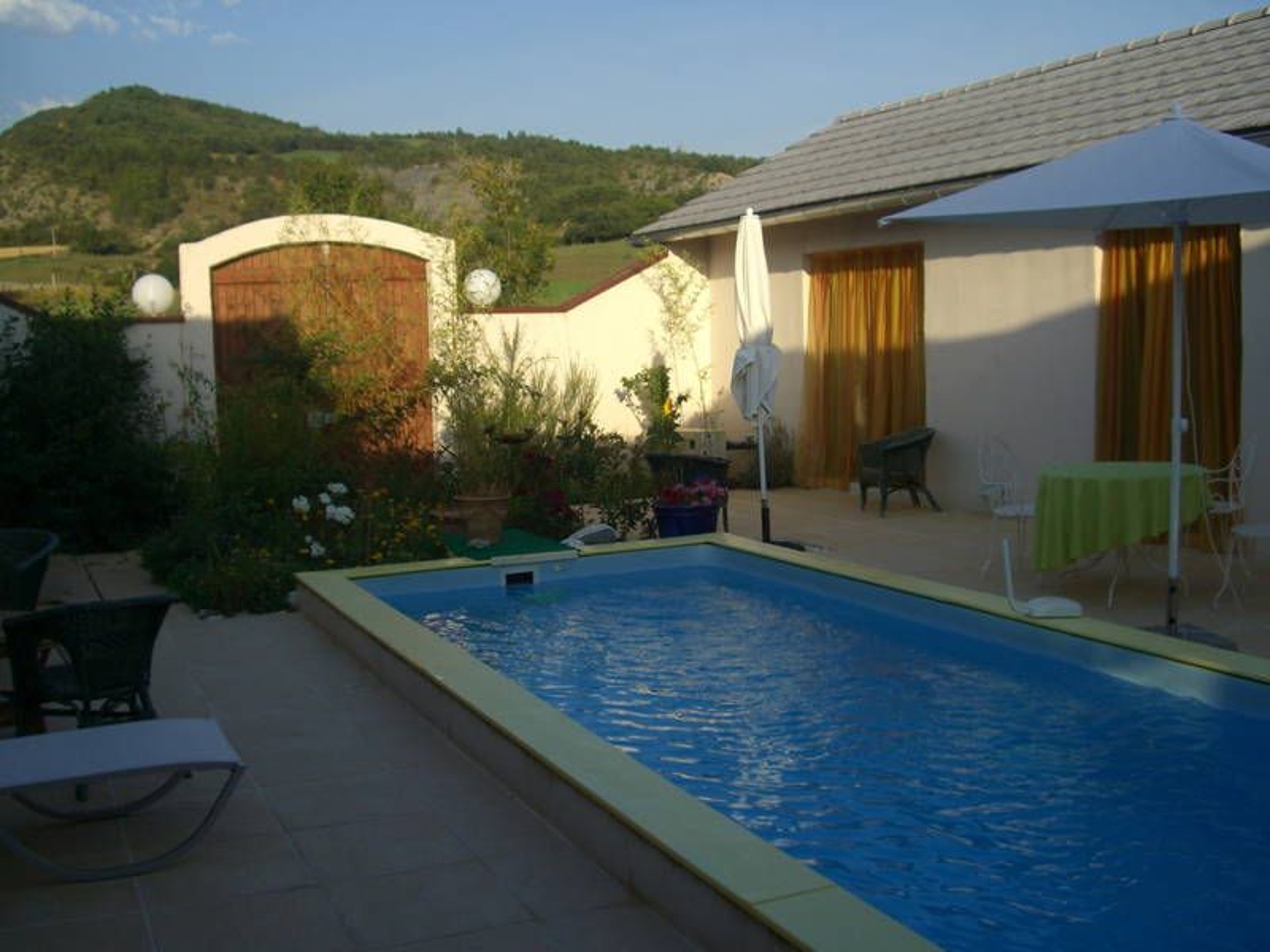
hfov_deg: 49.0
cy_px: 476
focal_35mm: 38
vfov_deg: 37.7
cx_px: 635
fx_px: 1394
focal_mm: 7.9
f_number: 5.6
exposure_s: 1/200
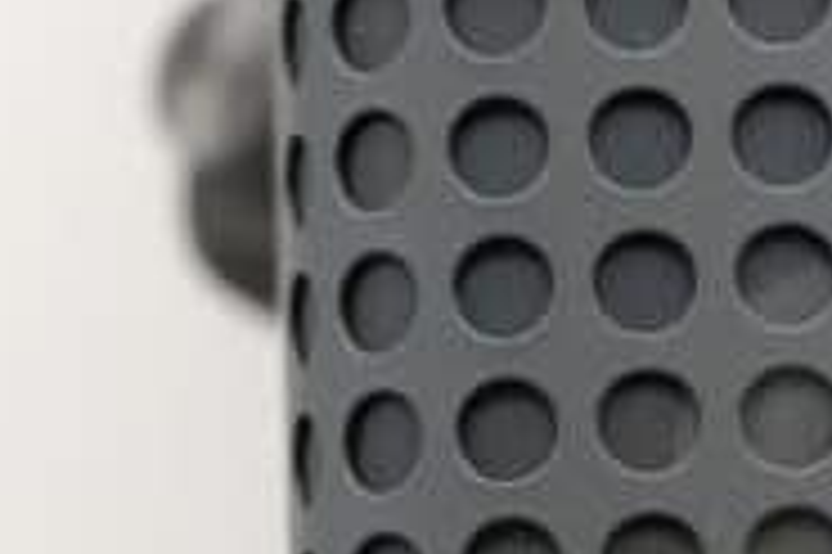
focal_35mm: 632
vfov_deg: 2.2
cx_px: 850
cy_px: 360
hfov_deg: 3.3
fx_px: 14593
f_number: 8
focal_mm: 299
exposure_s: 1/250
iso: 6400
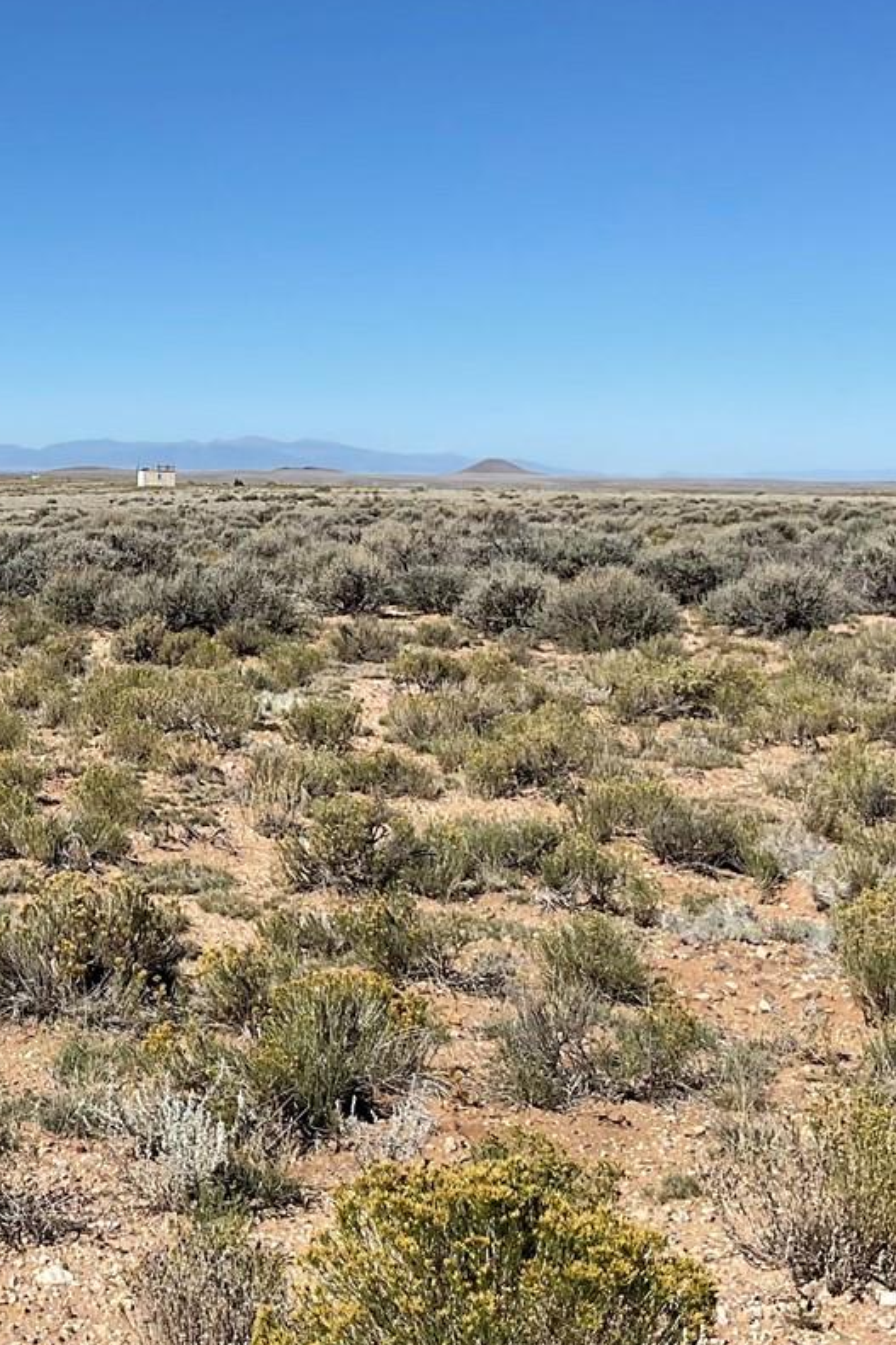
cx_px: 27
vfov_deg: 32.9
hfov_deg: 21.6
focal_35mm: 61
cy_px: 592
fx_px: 2278
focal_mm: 3
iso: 16
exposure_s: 1/2667
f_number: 1.8
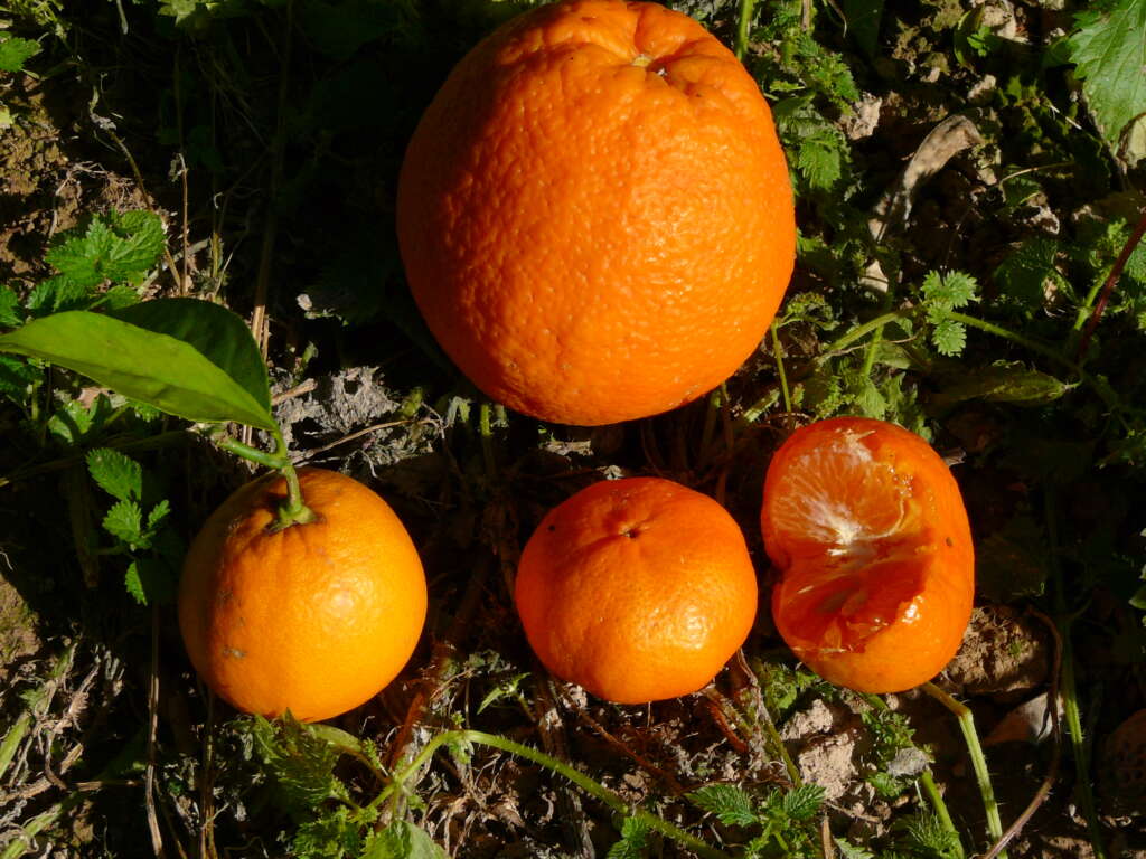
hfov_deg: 29.8
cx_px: 573
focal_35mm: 65
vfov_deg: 22.6
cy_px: 430
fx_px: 2152
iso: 80
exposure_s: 1/400
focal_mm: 9.7
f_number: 6.3
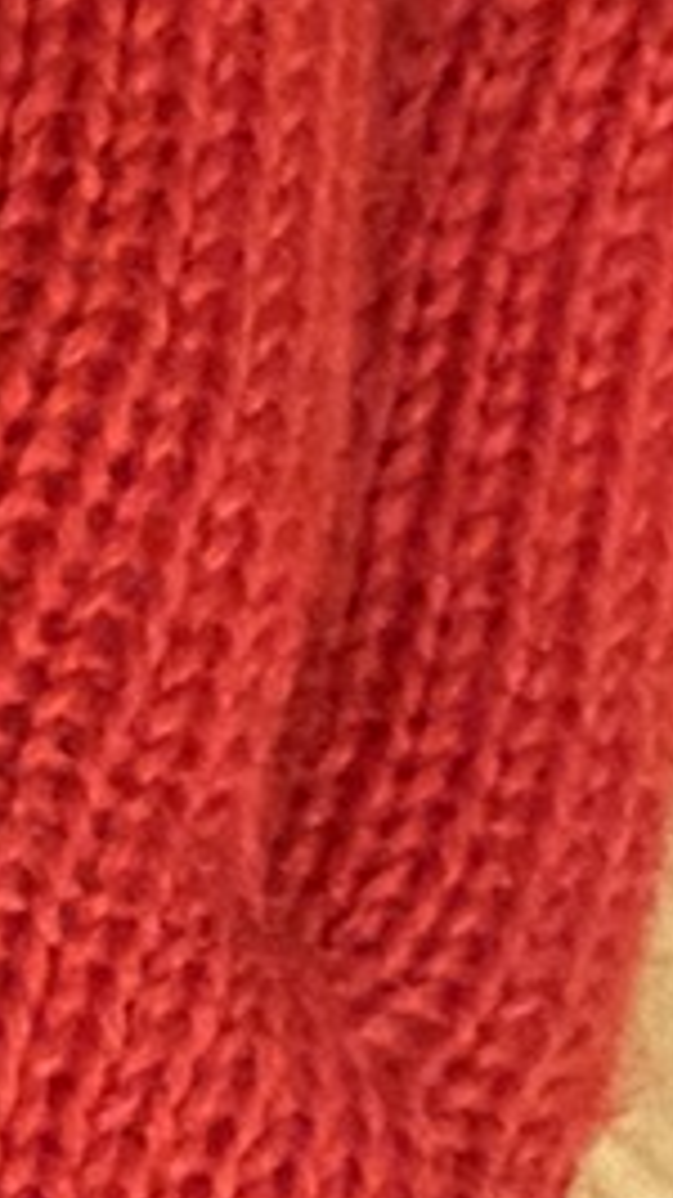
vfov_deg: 9.6
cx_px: -440
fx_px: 6891
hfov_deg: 5.5
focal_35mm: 217
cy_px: 1983
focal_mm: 4.25
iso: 320
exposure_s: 1/50
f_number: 1.8
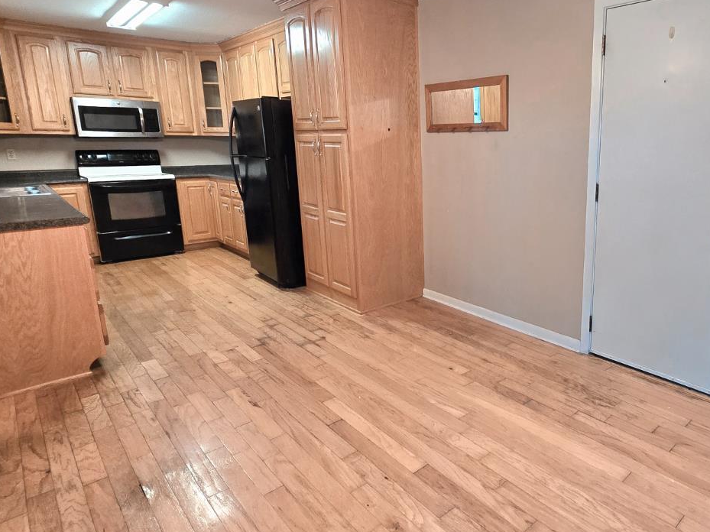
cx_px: 508
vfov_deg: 63.3
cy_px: 238
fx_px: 431
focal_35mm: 21
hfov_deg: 74.8
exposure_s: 1/60.2
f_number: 2.2
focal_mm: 2.2
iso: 200
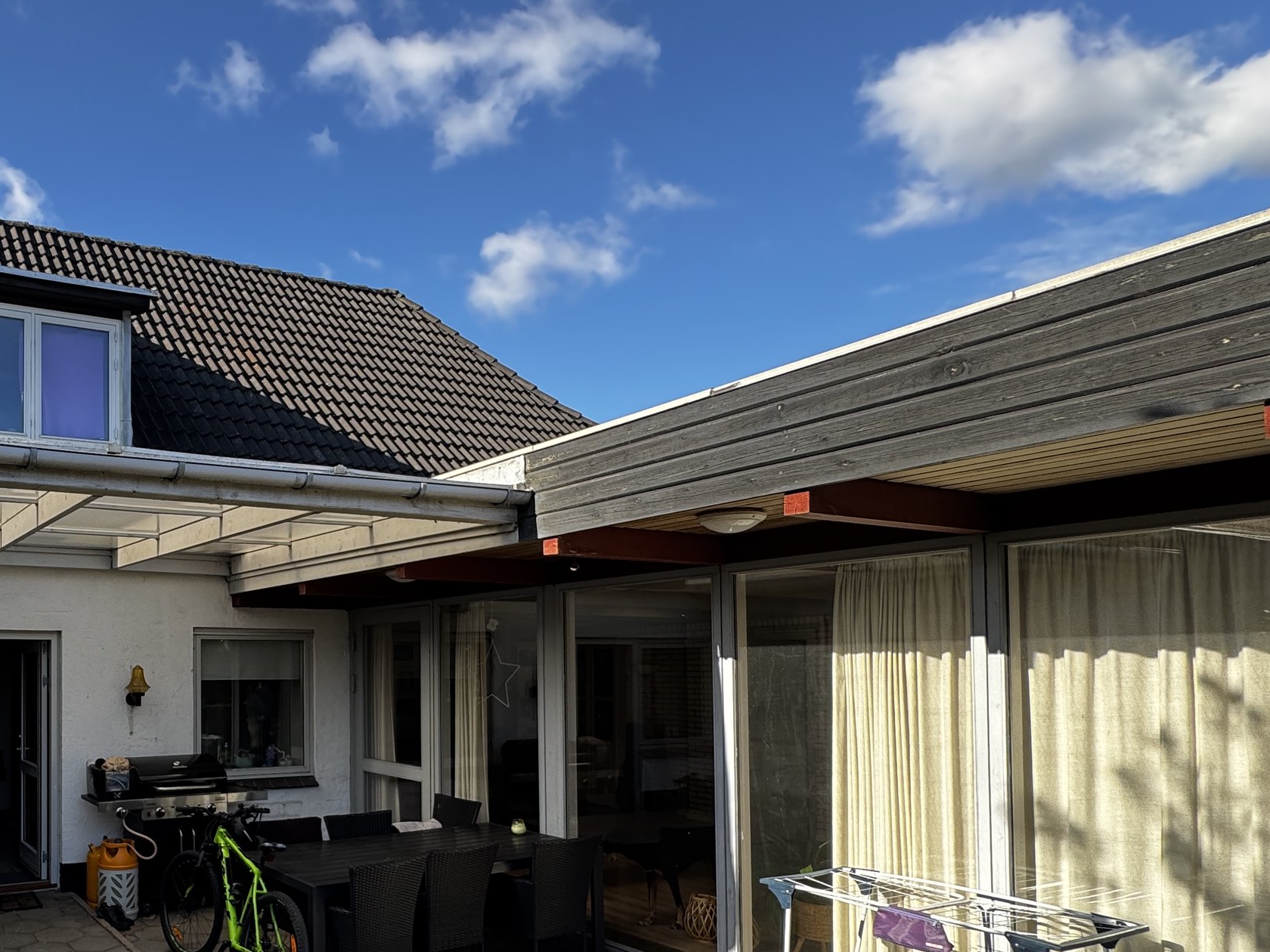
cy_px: 648
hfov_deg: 61.9
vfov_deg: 53.6
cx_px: 206
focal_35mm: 25
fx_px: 917
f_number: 2.2
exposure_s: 1/273
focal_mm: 2.22
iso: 40
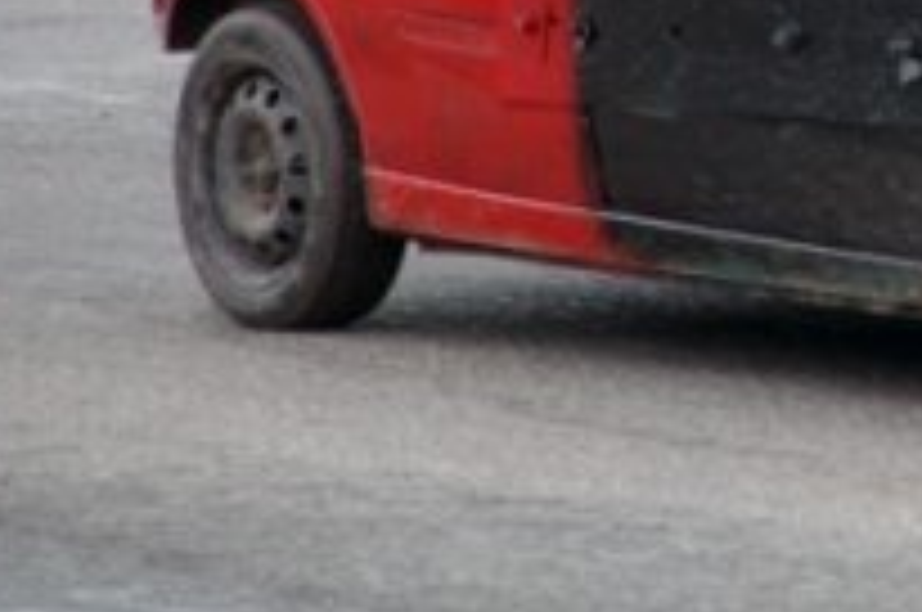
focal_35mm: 634
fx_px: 16201
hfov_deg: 3.3
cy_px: -220
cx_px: 1232
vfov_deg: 2.2
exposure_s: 1/500
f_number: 6
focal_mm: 135
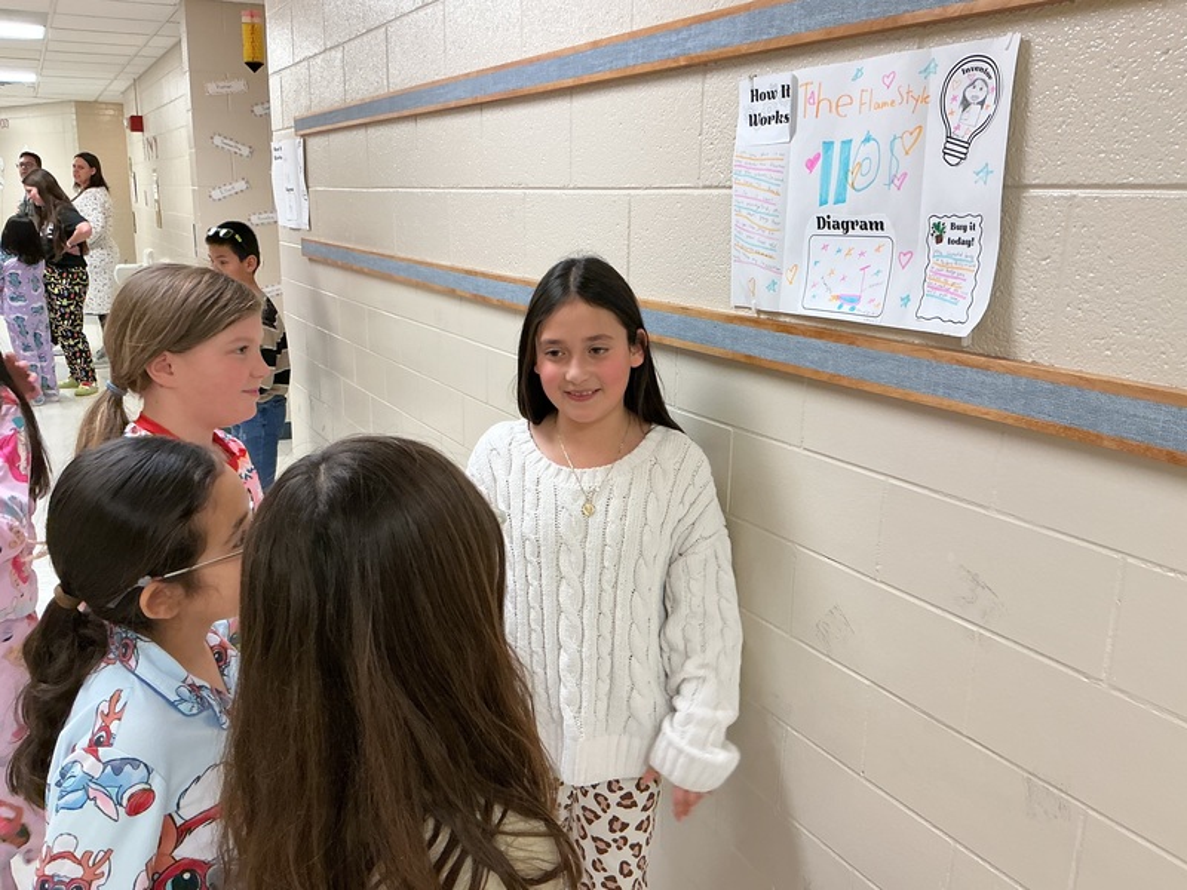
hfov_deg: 61.7
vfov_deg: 48.2
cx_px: 594
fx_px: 994
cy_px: 445
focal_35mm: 29
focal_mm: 3
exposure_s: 1/60
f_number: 1.8
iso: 80
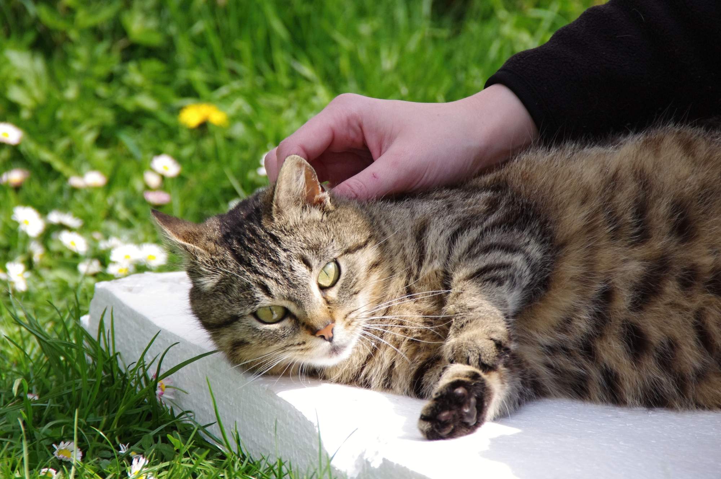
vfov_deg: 4.6
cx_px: 360
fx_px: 6000
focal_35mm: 300
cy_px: 240
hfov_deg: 6.9
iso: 1600
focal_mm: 200
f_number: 9
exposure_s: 1/2000
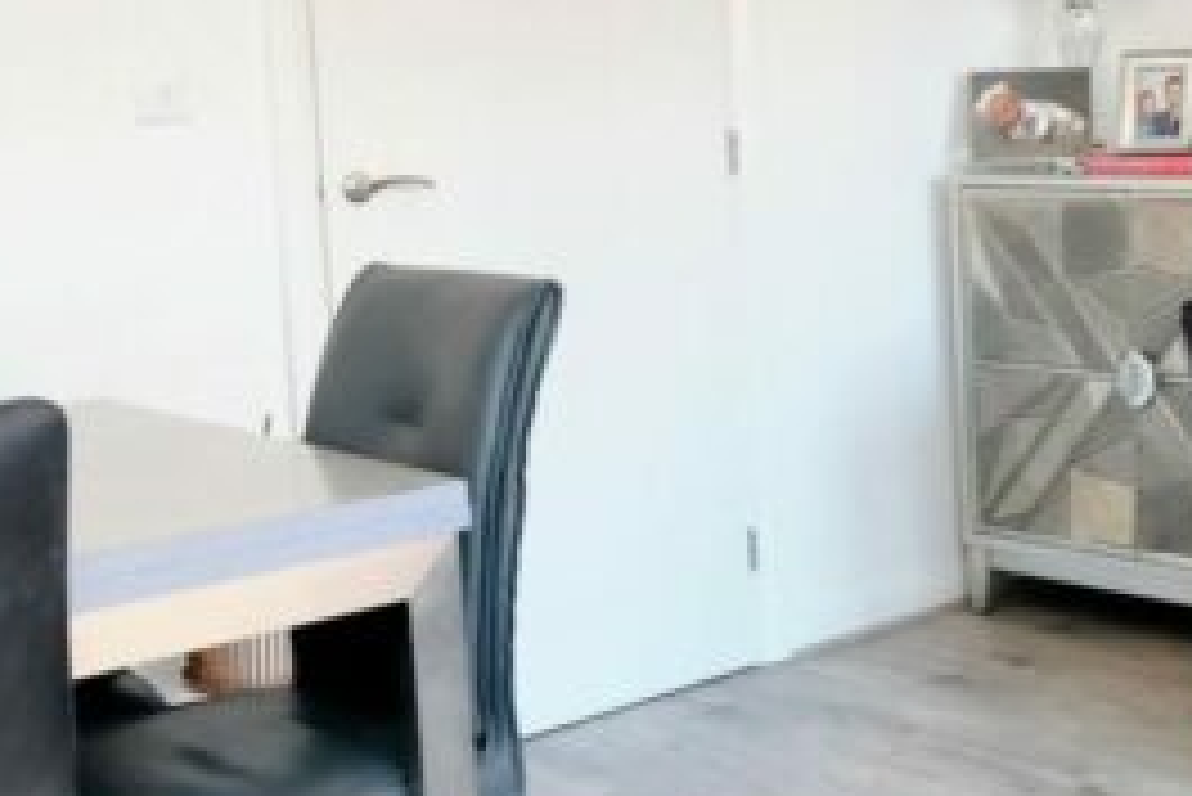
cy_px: 236
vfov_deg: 23.3
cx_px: 963
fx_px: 1921
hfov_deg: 33.4
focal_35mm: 58
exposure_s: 1/180
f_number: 5.6
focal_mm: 10
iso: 4000
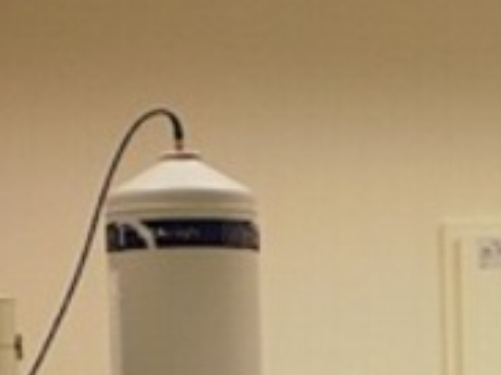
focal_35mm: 133
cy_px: 619
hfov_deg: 14.7
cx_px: 411
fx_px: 1924
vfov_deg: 10.6
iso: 100
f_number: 3.1
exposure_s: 1/30
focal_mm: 6.3
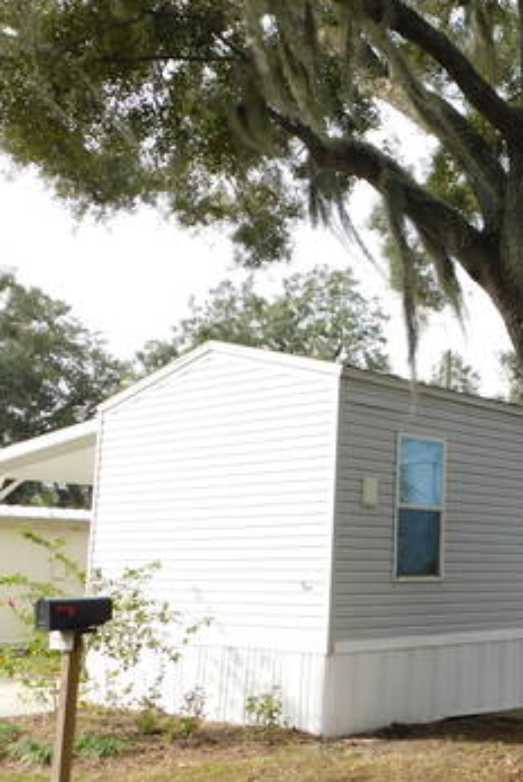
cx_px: 534
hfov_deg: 27.5
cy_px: 408
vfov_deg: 42.7
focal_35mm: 46
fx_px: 1000
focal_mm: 5.3
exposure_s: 1/500
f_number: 3.2
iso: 125
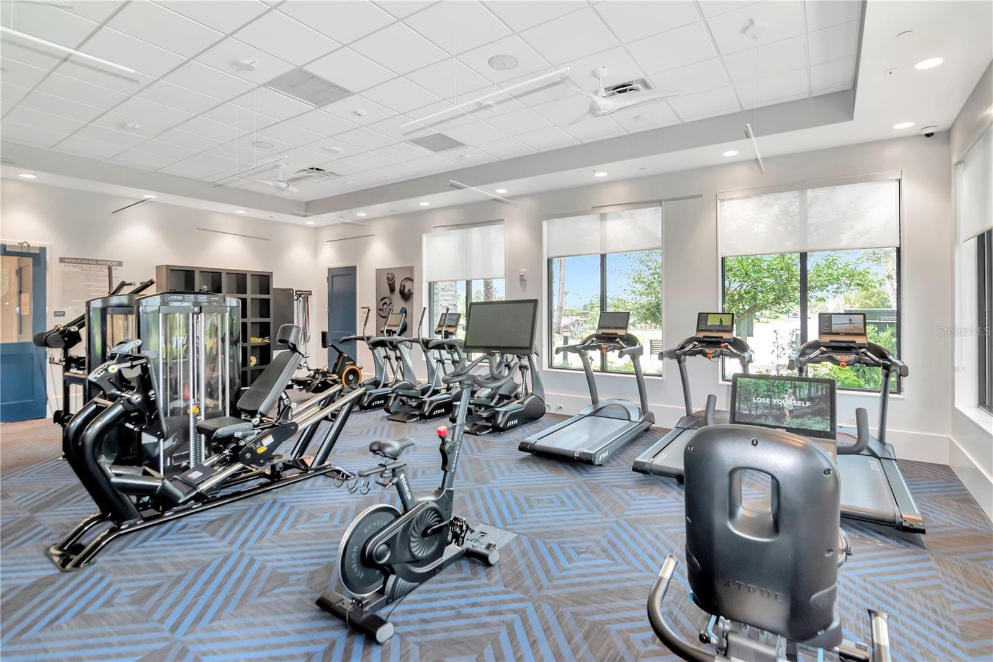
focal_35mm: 16
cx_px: 496
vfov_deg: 72.0
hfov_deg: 95.0
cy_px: 331
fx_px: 455
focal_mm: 11
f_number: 5.6
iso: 720
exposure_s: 1/125
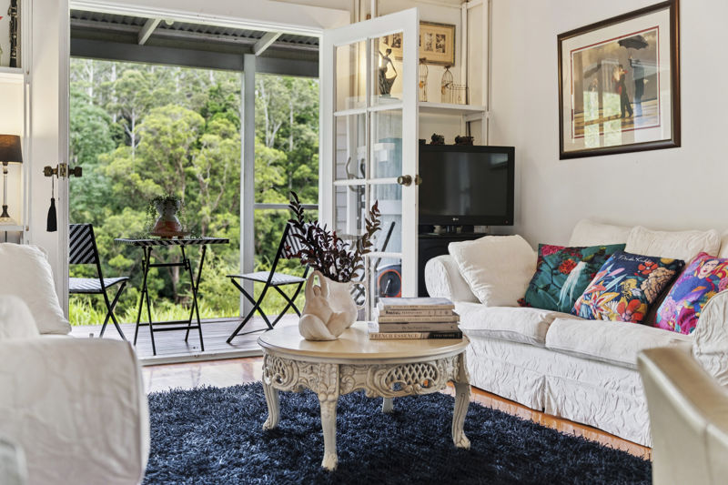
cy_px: 242
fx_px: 728
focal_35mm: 36
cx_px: 364
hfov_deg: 53.1
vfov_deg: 36.9
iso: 800
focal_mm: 36
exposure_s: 1/640
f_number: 2.8
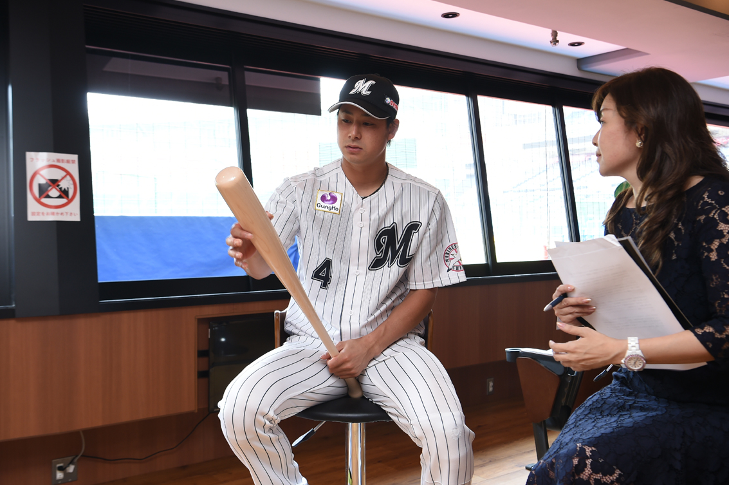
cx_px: 363
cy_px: 234
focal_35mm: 36
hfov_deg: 53.2
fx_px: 728
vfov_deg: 36.8
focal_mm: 34
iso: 1000
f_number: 6.3
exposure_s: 1/100
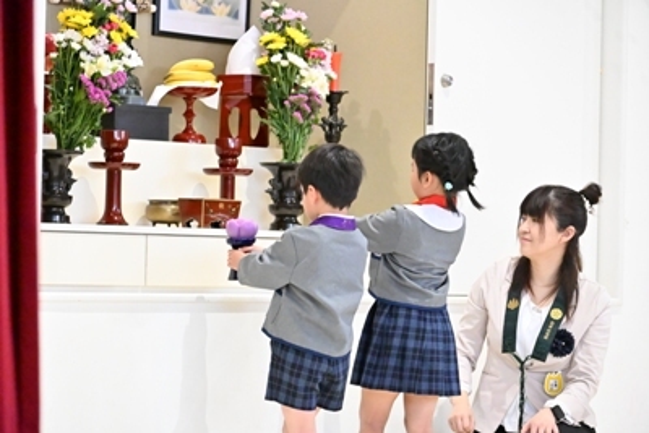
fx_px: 2975
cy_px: 216
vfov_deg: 8.3
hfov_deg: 12.4
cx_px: 324
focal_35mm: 165
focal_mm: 110
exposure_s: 1/1250
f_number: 5
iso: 16000
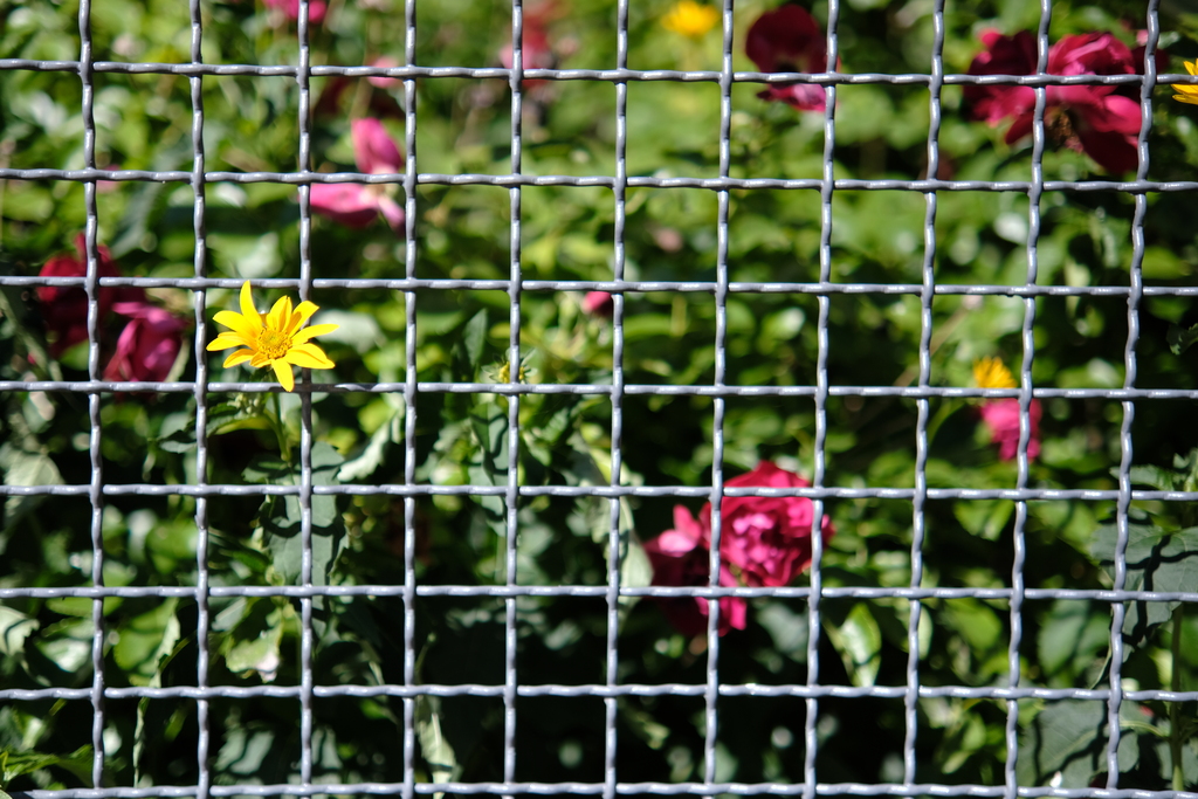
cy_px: 400
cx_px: 599
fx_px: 1664
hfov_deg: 39.6
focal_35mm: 50
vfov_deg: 27.0
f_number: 1.4
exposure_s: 1/4000
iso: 160
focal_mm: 33
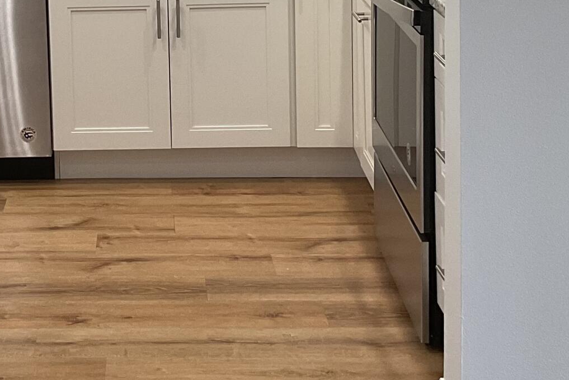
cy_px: -84
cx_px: 83
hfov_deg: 22.4
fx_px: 1407
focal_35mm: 89
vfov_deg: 14.8
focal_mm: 3
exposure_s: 1/60
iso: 50
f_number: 1.8
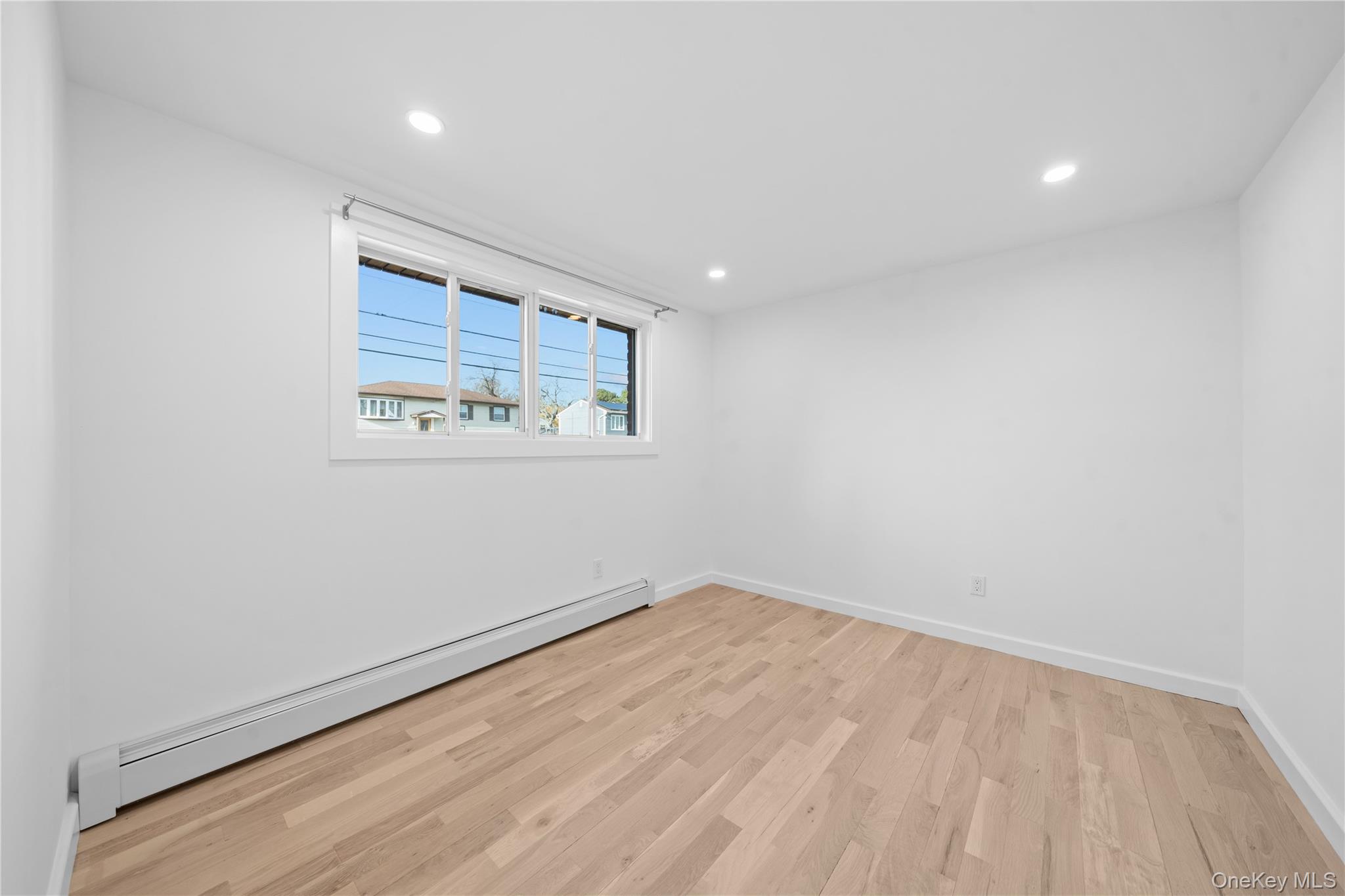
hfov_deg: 112.6
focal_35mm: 12
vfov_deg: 90.0
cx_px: 672
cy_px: 448
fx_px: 448
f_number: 8
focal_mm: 12
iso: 250
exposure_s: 1/6
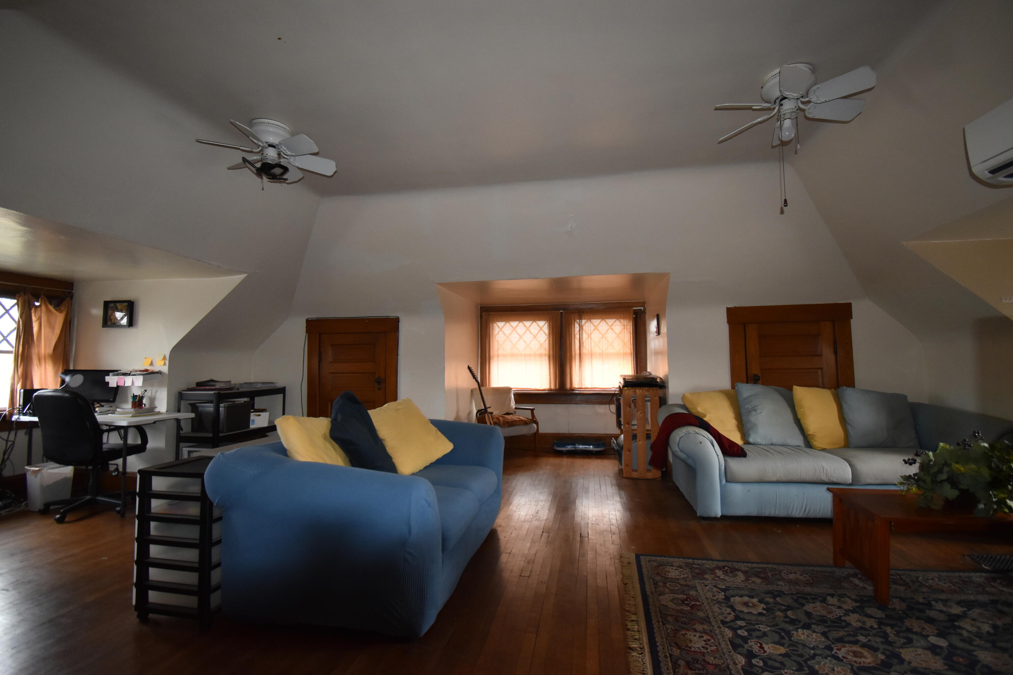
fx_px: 422
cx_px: 506
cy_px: 338
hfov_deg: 100.4
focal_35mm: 15
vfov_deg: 77.3
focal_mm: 10
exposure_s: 1/125
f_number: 4.5
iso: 900
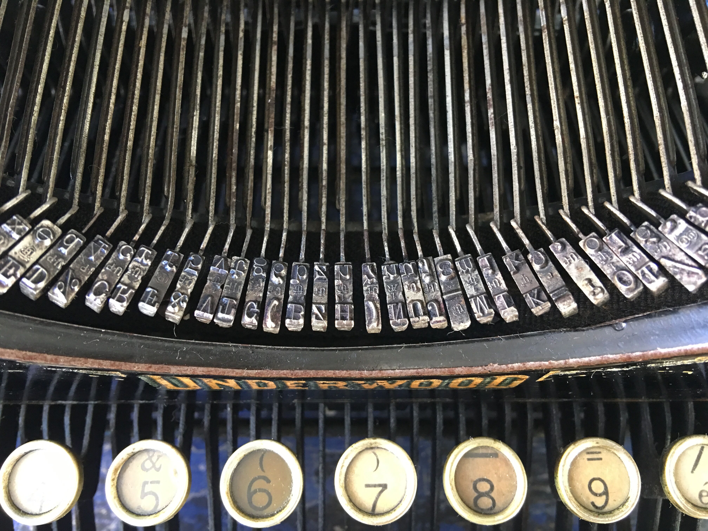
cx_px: 354
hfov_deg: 61.7
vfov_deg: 48.2
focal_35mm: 29
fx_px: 593
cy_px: 266
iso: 100
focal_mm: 4.15
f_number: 2.2
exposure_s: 1/17
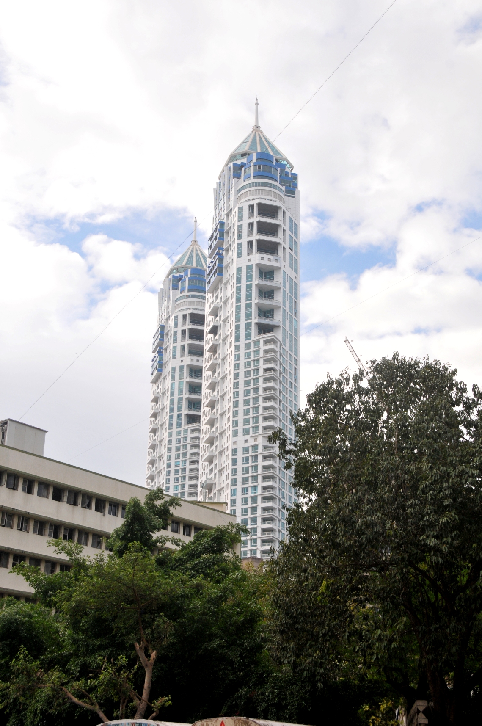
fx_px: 966
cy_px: 363
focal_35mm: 48
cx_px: 241
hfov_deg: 28.0
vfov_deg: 41.2
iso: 400
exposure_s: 1/400
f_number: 10
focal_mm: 32
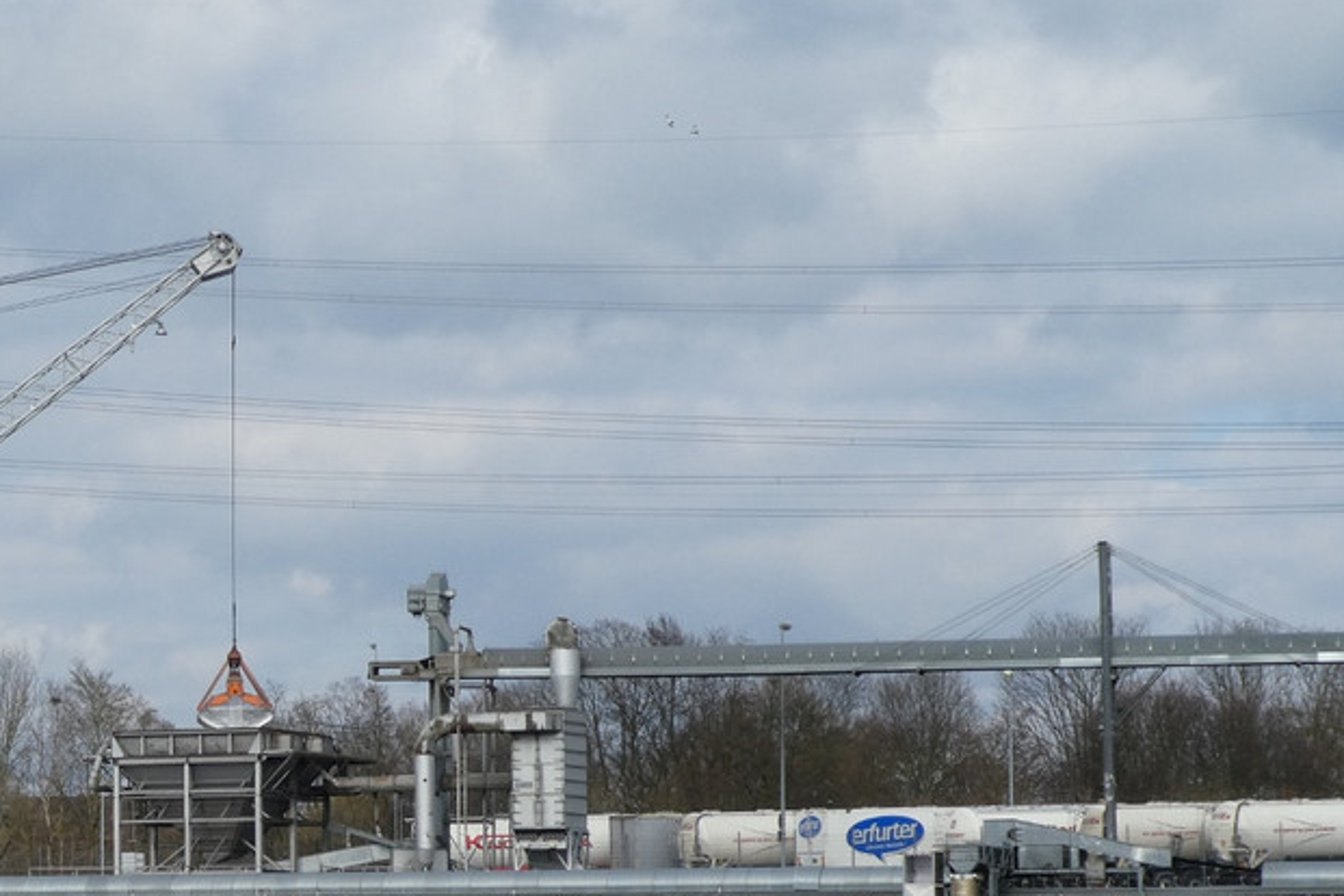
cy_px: 768
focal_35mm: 109
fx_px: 4069
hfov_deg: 18.5
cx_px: 215
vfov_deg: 12.5
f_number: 4.3
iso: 80
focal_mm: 10.9
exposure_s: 1/500
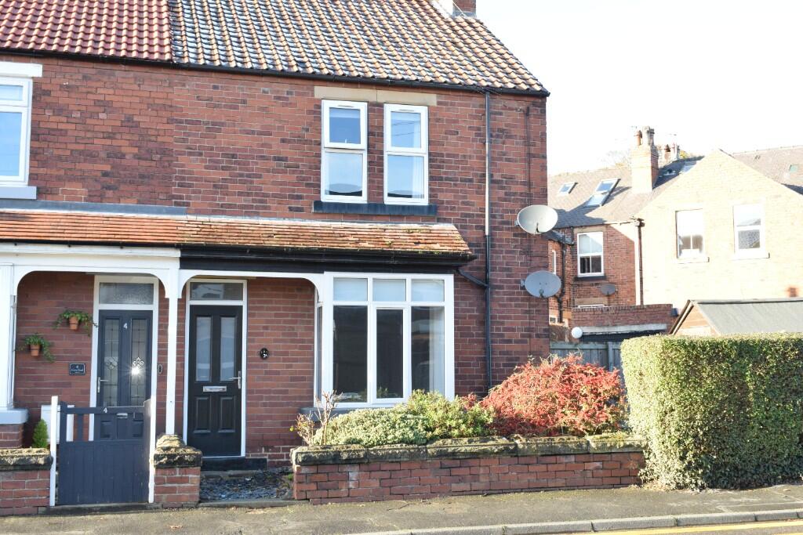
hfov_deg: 45.0
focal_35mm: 44
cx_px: 402
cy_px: 268
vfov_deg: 30.9
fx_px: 970
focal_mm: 29
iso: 800
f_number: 9
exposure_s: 1/160
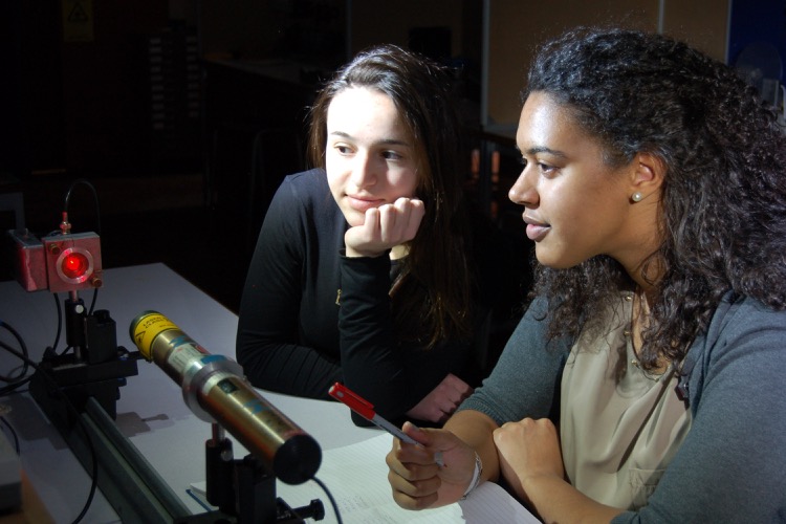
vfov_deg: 23.8
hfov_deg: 35.1
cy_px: 262
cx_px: 393
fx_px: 1244
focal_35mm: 57
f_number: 4.8
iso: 400
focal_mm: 38
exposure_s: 1/1.3
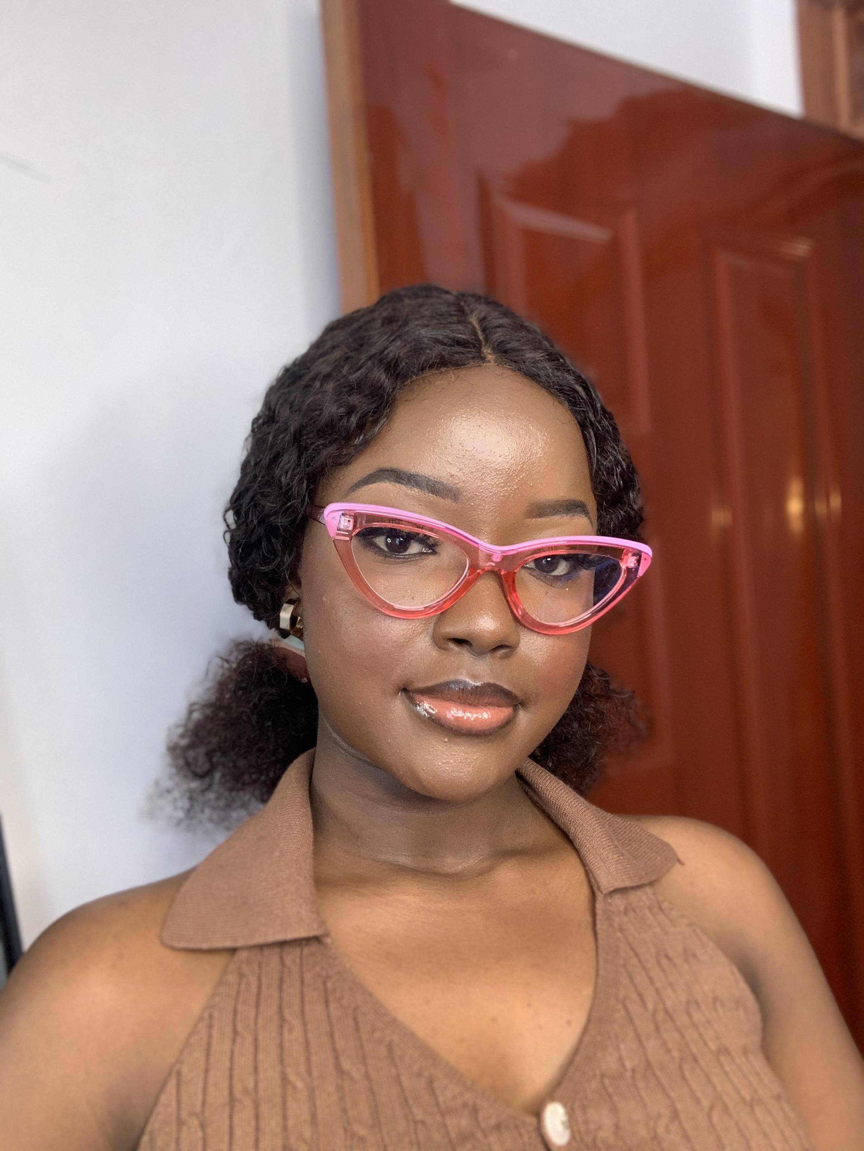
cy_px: 576
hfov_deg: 44.2
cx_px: 432
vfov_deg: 56.8
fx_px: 1065
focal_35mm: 32
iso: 125
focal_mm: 2.87
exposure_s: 1/60
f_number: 2.2
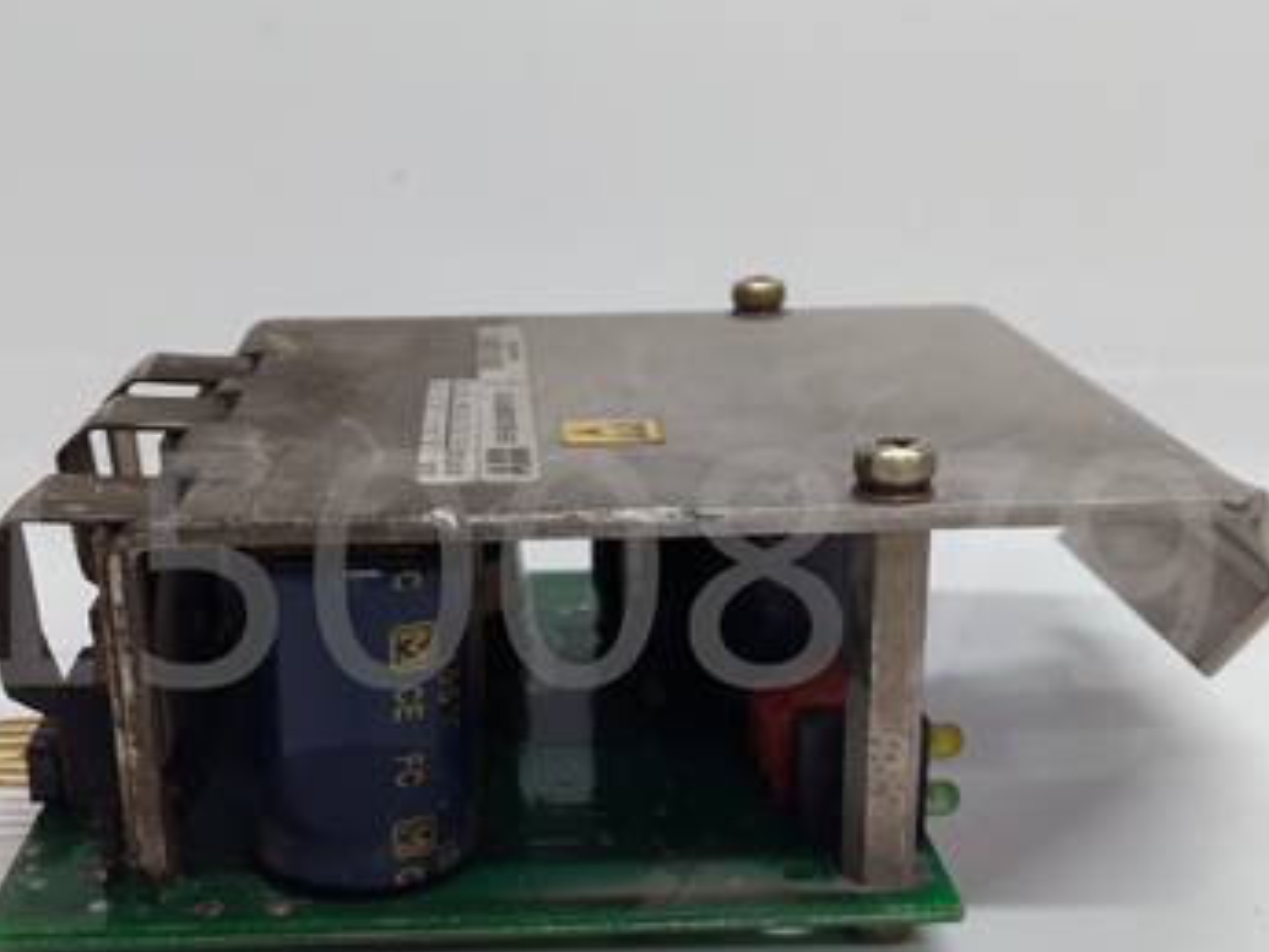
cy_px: 673
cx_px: 592
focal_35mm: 47
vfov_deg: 30.5
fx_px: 1724
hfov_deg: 40.4
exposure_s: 1/33
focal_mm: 3.79
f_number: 2
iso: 120
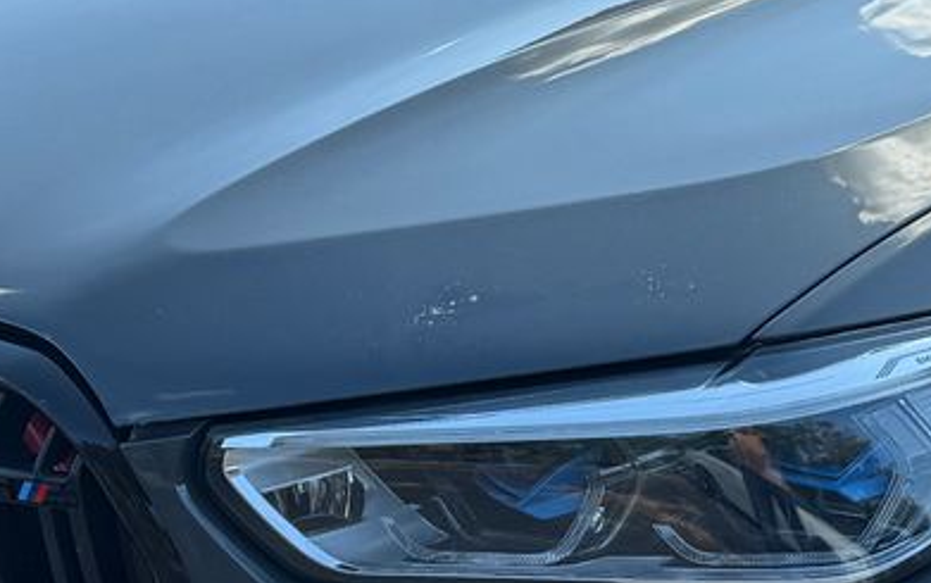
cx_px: 914
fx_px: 2641
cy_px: 419
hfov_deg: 19.5
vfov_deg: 12.6
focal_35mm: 104
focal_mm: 6.76
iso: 80
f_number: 1.78
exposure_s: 1/1410
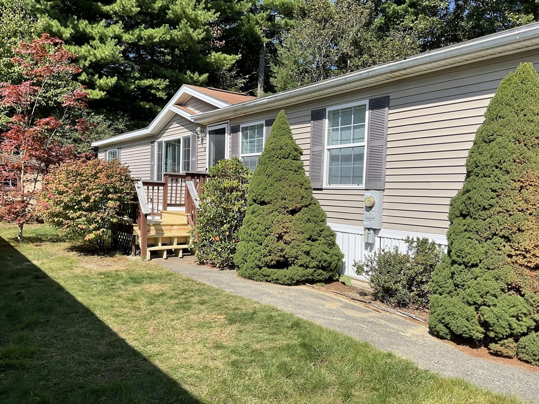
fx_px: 452
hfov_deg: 61.7
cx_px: 270
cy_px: 202
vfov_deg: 48.2
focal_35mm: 29
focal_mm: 3
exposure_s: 1/1786
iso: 16
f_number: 1.8
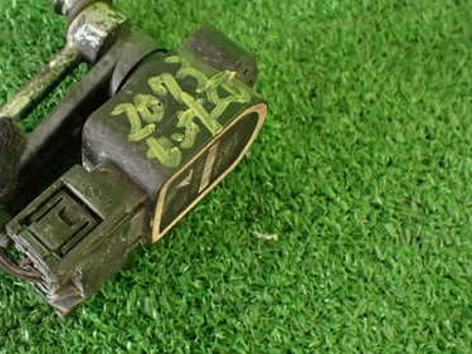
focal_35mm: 48
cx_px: 117
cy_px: 165
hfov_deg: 38.6
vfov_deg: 30.2
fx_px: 654
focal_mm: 5.4
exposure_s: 1/125
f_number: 2.3
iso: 320
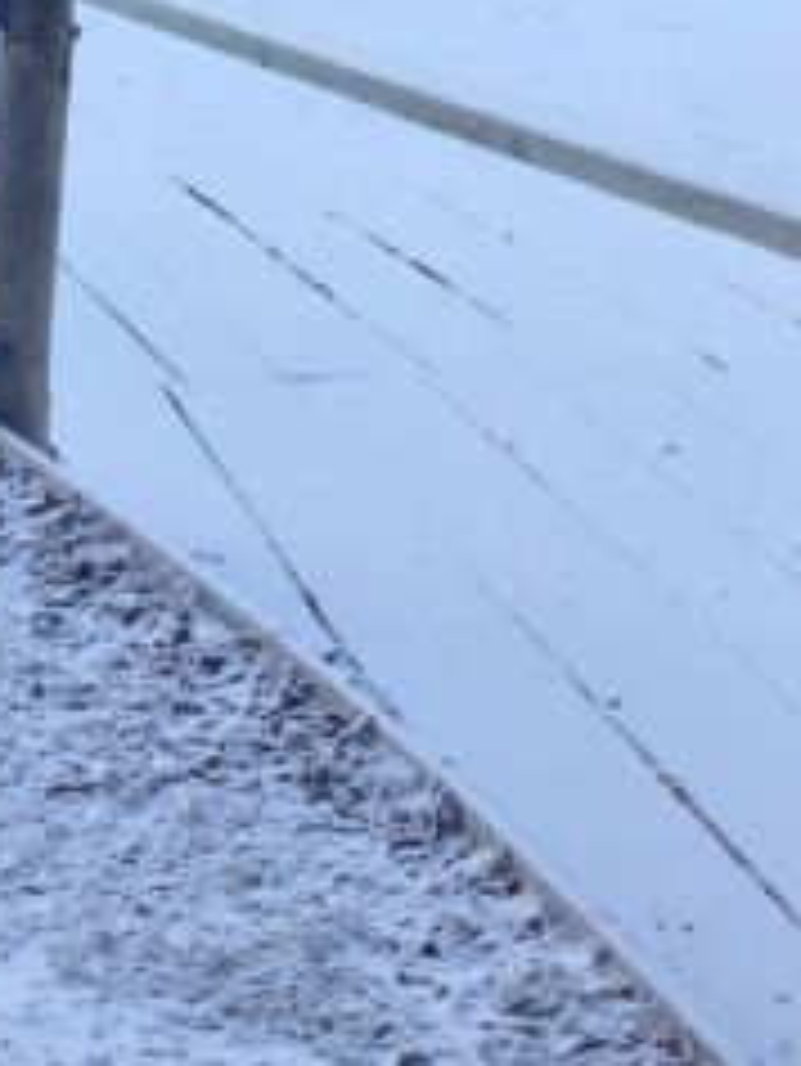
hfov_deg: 12.5
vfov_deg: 15.9
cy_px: -274
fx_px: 3637
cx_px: 81
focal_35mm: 118
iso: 50
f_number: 2.4
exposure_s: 1/228
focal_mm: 4.28
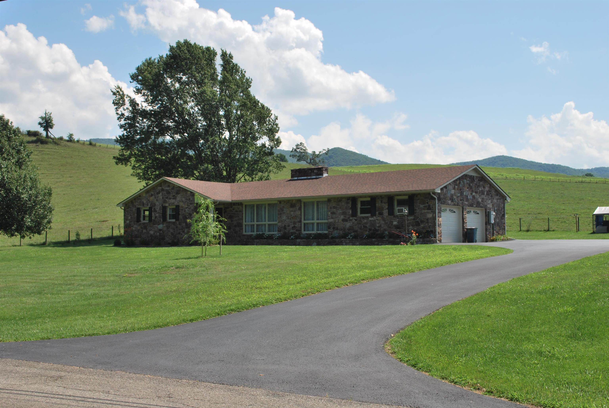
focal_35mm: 42
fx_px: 711
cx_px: 304
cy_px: 204
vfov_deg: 32.0
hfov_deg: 46.4
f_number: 10
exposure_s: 1/200
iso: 100
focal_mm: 28
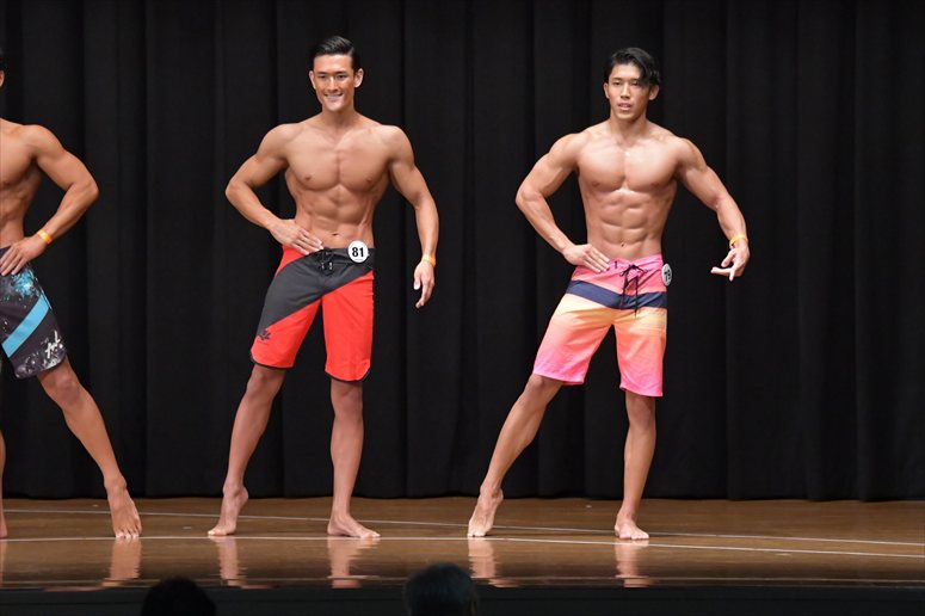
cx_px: 462
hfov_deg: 9.5
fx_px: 5573
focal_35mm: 217
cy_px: 308
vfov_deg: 6.3
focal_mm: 145
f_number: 5.6
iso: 6400
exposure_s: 1/400
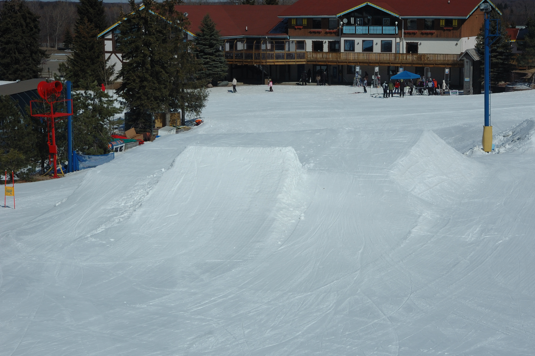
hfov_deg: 27.3
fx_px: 1099
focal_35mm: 74
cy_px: 183
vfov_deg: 18.4
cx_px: 298
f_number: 10
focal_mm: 44
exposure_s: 1/400
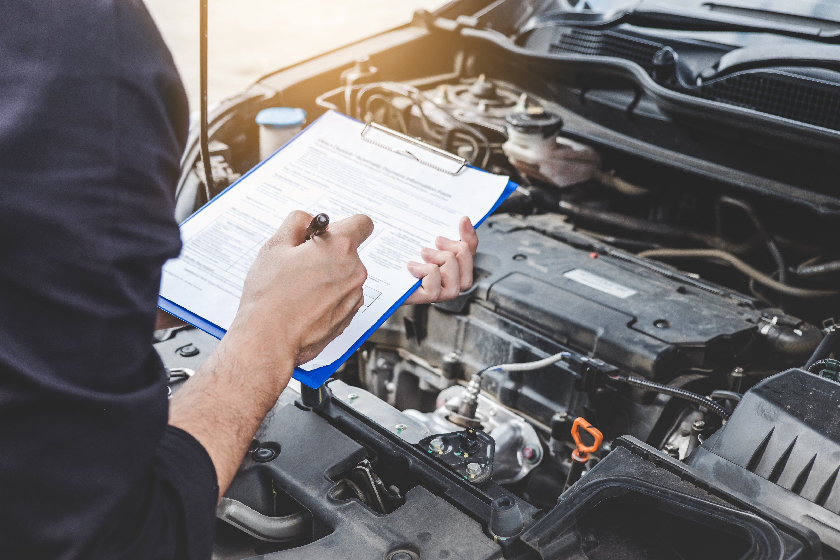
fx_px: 1097
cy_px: 280
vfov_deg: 28.6
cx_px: 420
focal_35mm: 47
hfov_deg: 41.9
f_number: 3.6
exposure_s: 1/500
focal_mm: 31.5
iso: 320
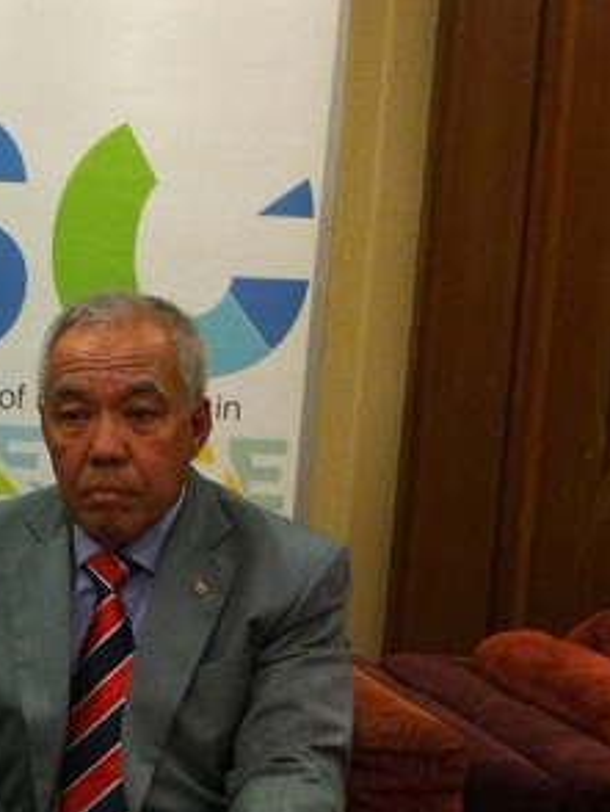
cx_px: -397
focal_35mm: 95
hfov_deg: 14.2
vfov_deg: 20.5
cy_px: 554
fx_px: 2229
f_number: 2.8
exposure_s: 1/15
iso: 200
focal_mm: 3.85
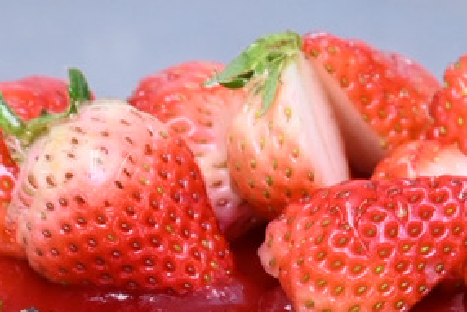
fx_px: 6801
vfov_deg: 2.6
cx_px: 407
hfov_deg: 3.9
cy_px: 452
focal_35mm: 524
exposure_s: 1/125
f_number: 6.3
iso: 1000
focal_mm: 125
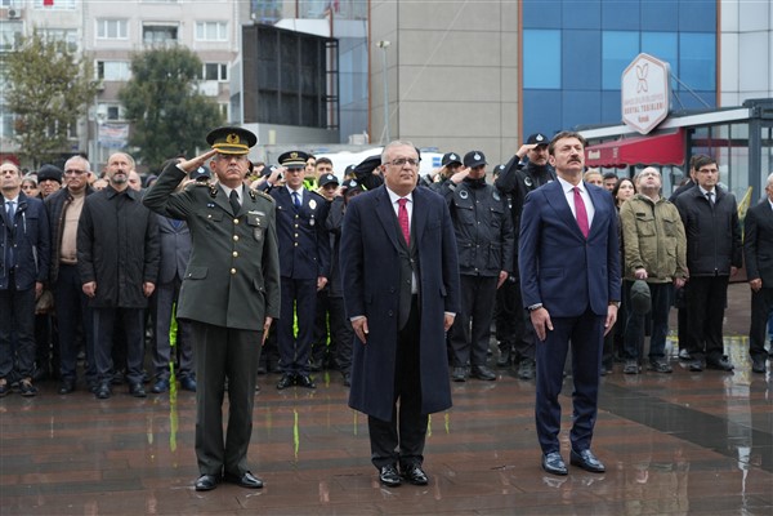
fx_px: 1396
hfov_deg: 31.0
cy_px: 258
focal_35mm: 65
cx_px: 386
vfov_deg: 20.9
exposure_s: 1/320
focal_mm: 65
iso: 800
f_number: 4
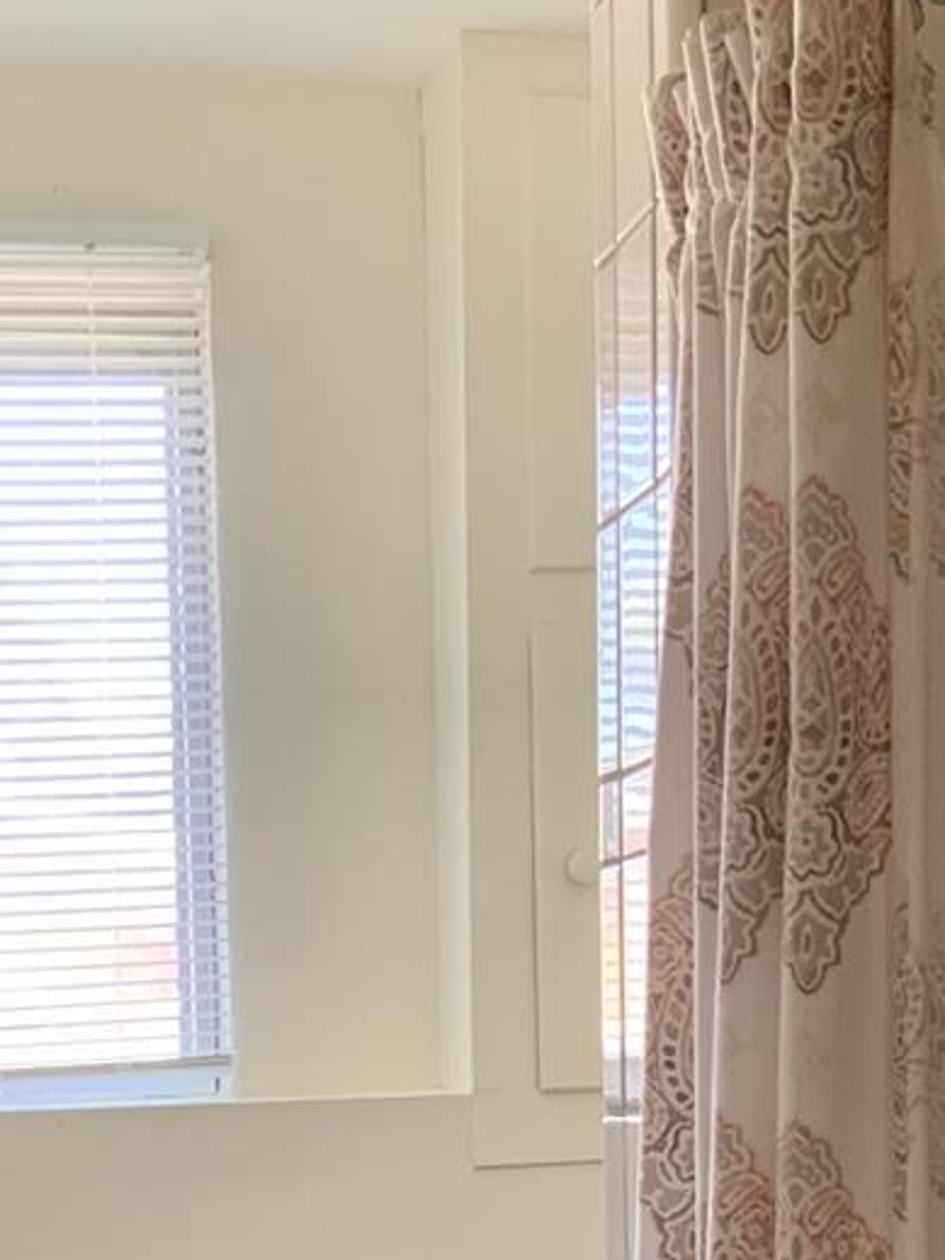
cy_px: 1231
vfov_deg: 27.5
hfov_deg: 21.8
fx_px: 2440
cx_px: 310
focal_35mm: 67
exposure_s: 1/60
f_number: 1.8
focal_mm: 3
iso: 80
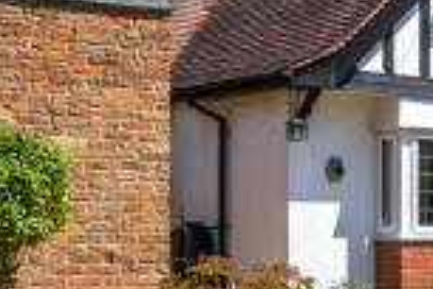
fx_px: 1287
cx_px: 965
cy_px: 228
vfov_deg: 12.7
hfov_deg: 14.4
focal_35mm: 107
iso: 320
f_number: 13
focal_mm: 16
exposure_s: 1/320
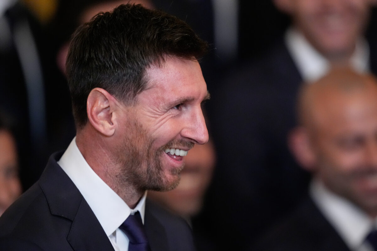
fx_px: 4189
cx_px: 188
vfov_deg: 3.4
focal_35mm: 400
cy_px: 126
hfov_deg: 5.2
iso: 6400
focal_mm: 400
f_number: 2.8
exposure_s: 1/320
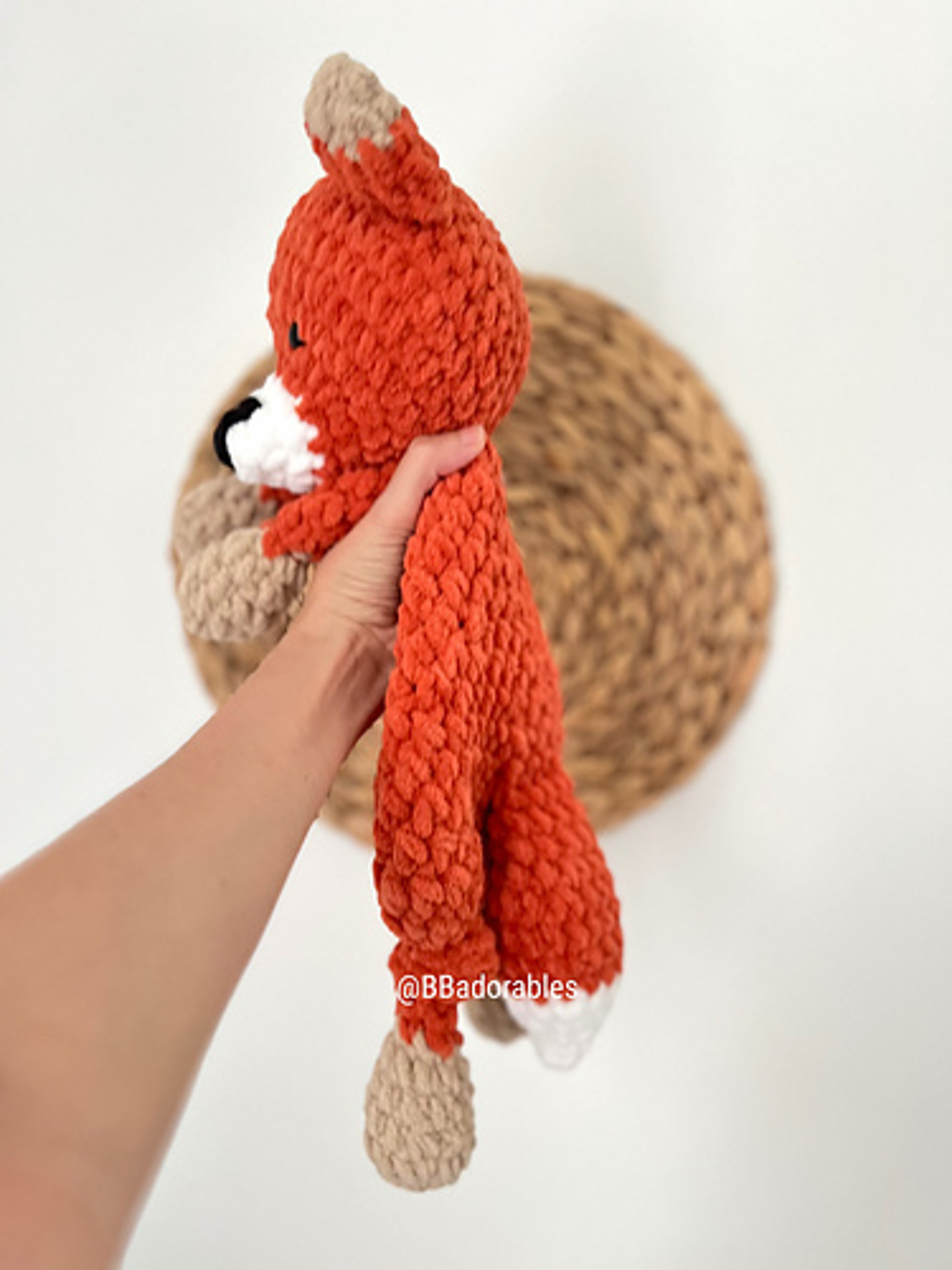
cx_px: 476
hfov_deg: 53.1
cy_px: 635
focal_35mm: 26
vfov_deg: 67.3
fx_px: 953
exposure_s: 1/60
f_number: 1.5
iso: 320
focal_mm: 5.7
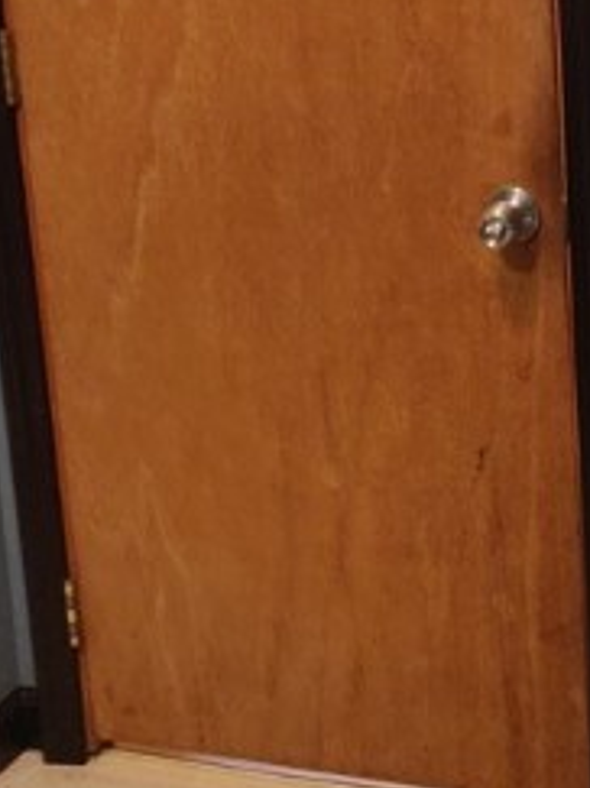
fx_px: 1797
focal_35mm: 79
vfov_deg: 23.8
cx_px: 635
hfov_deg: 18.0
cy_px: 16
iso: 640
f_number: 1.7
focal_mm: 4.25
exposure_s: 1/20
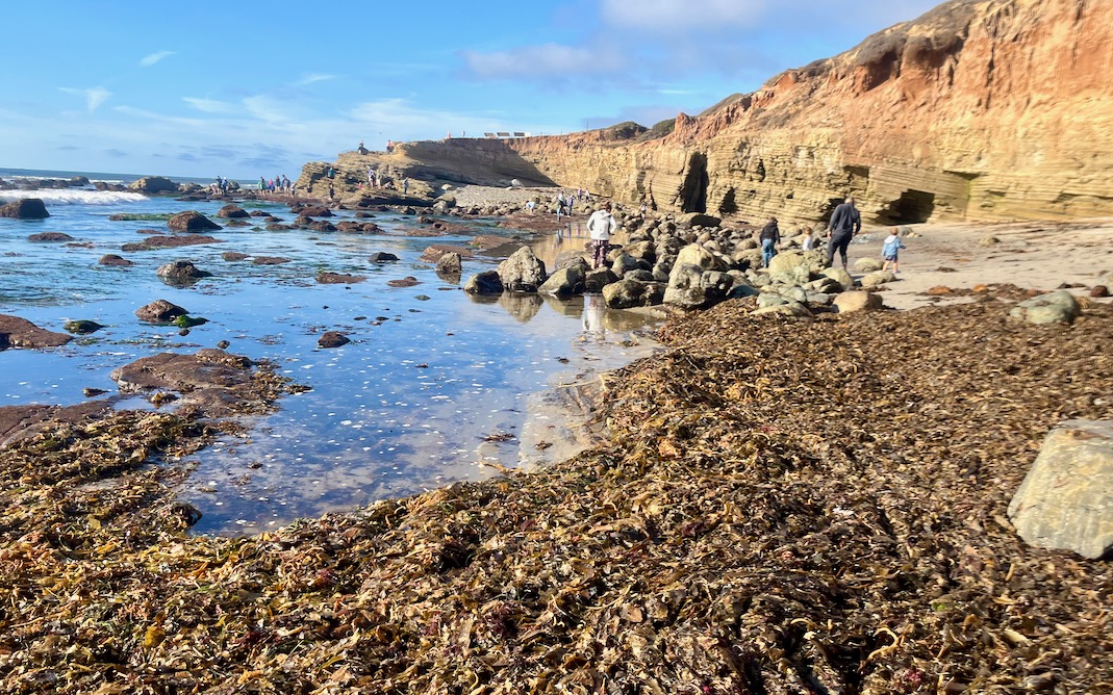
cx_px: 586
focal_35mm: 33
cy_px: 317
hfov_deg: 58.1
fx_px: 1001
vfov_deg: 38.3
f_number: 1.6
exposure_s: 1/2101
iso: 50
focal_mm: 5.1
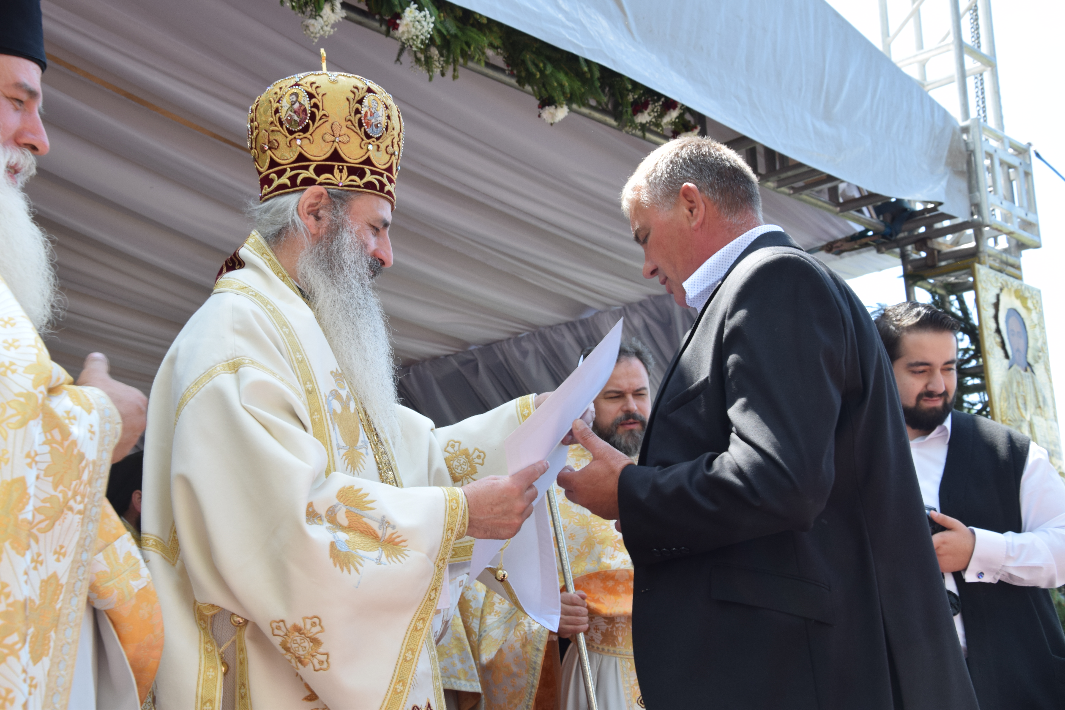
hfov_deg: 37.9
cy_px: 355
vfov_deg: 25.8
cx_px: 532
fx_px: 1553
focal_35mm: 52
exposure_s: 1/125
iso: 200
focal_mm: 35
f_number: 8
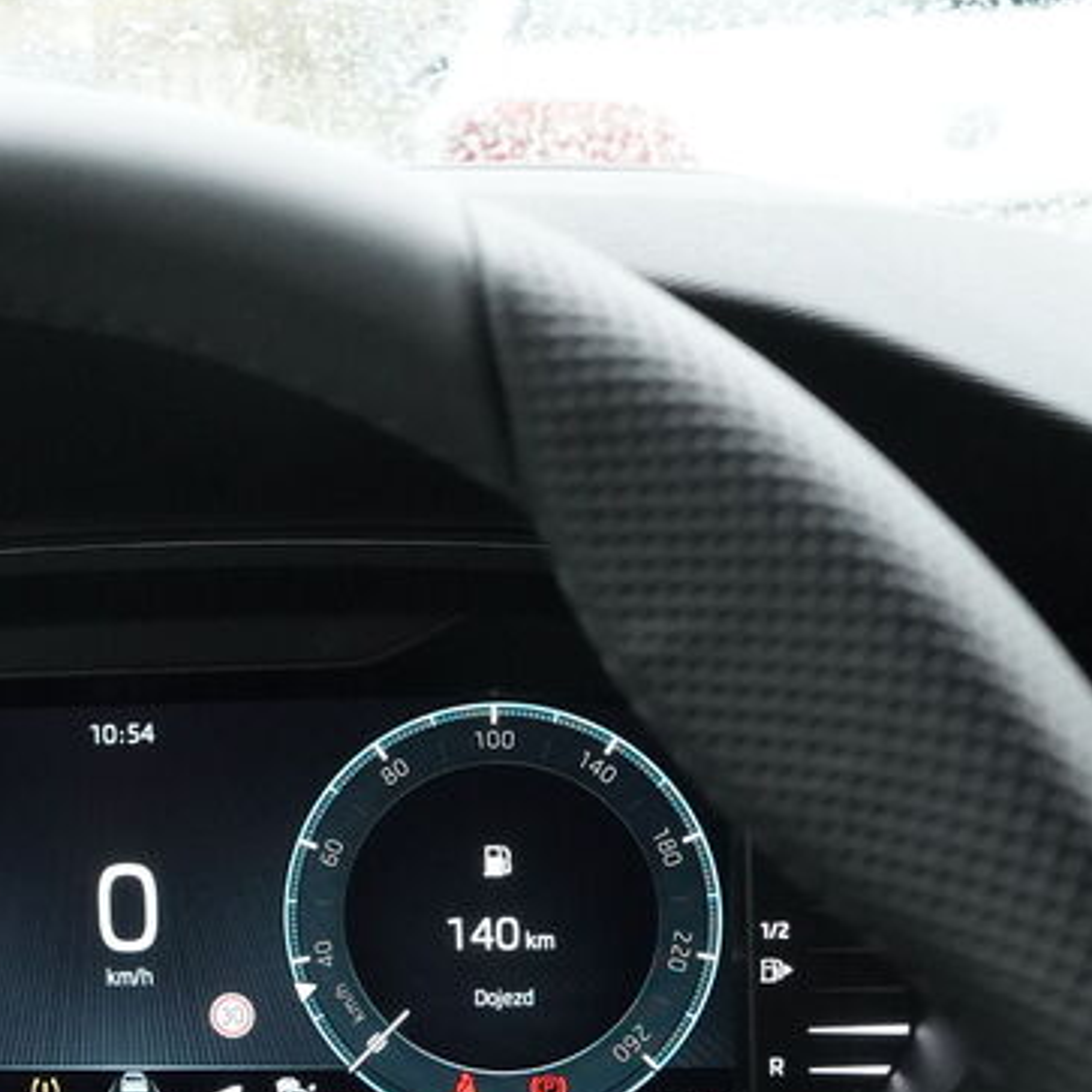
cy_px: 800
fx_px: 2891
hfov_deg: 20.6
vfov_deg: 21.2
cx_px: -51
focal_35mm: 81
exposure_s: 1/250
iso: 10000
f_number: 7.1
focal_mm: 36
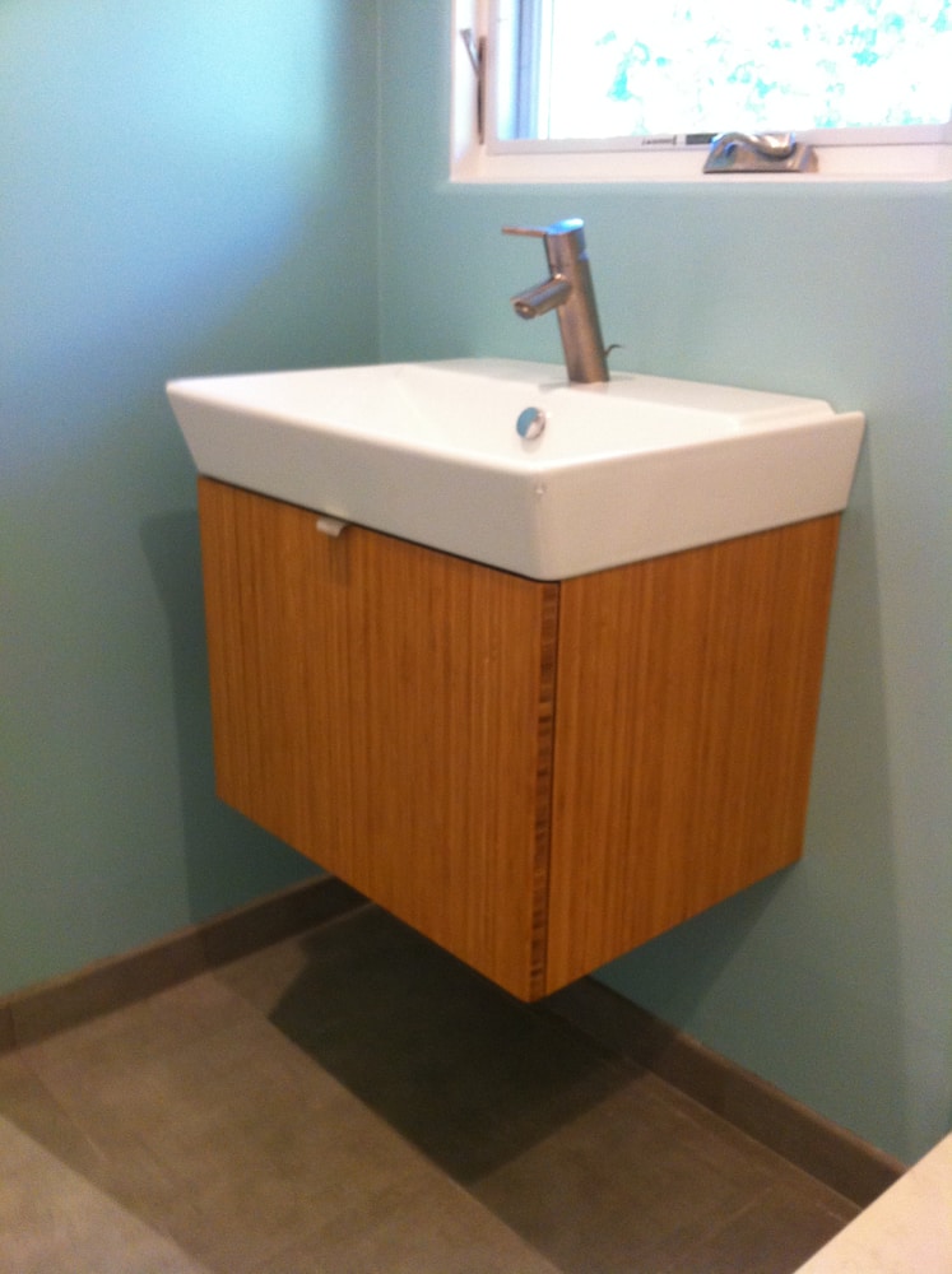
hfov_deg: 40.6
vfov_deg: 52.7
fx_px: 1287
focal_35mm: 35
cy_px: 637
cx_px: 476
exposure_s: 1/15
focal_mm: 3.85
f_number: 2.8
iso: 160
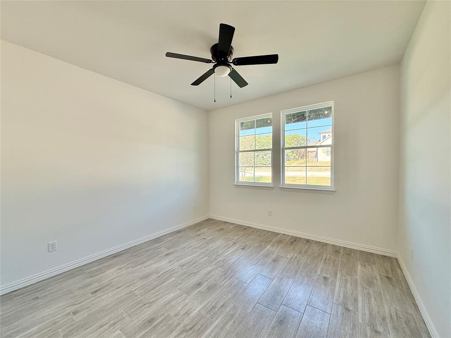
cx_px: 226
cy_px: 169
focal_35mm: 14
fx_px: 182
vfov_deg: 85.7
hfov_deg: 102.1
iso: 64
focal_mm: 2.22
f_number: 2.2
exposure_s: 1/154
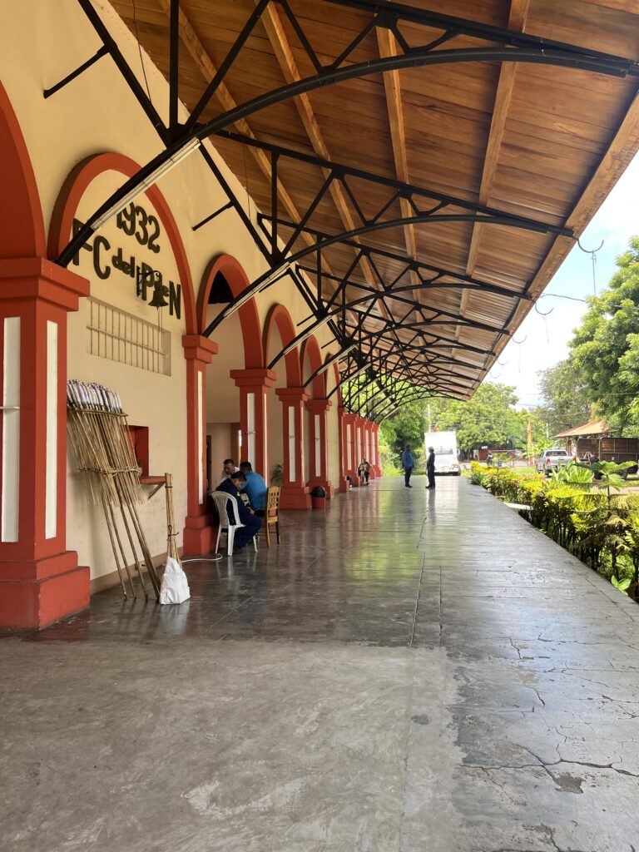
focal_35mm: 26
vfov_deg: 67.3
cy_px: 426
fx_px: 640
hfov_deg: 53.1
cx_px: 320
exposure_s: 1/343
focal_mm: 5.1
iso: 50
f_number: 1.6
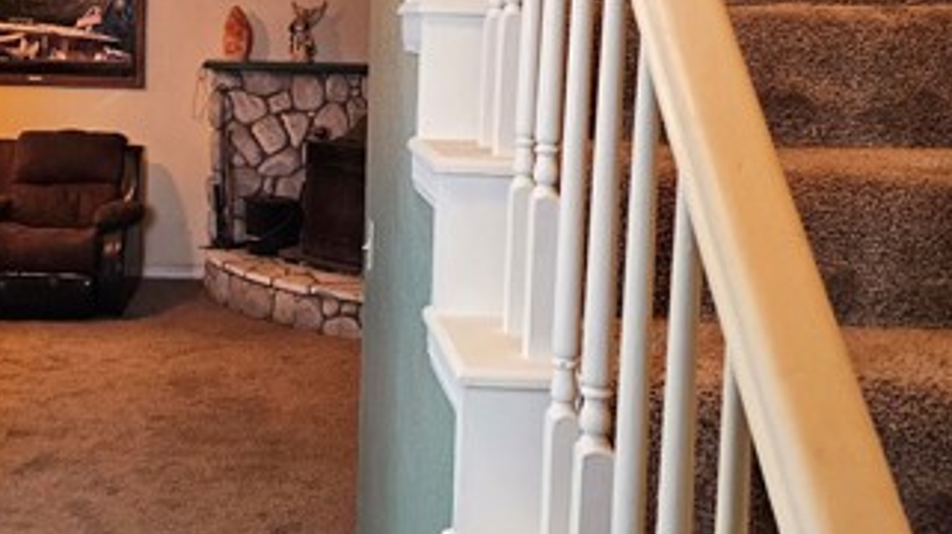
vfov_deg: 23.6
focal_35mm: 50
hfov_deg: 40.6
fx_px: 1261
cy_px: 116
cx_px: 291
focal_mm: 6.3
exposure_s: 1/120
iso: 1000
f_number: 1.7
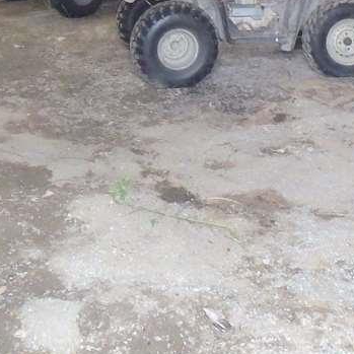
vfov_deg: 23.0
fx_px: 787
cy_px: -87
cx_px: 173
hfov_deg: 25.4
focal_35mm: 68
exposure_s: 1/30
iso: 1000
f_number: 3.5
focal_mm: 3.7
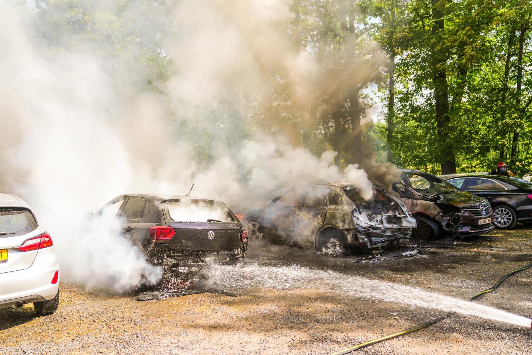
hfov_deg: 55.8
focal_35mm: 34
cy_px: 178
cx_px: 266
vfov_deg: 38.9
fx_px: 502
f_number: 2.8
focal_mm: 34
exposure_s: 1/500
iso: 100
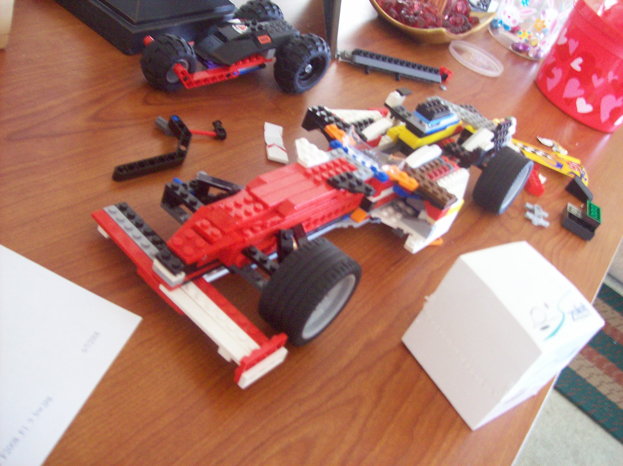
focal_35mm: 36
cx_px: 312
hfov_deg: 51.4
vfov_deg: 39.6
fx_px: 648
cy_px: 233
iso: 160
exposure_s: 1/2
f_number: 2.7
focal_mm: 6
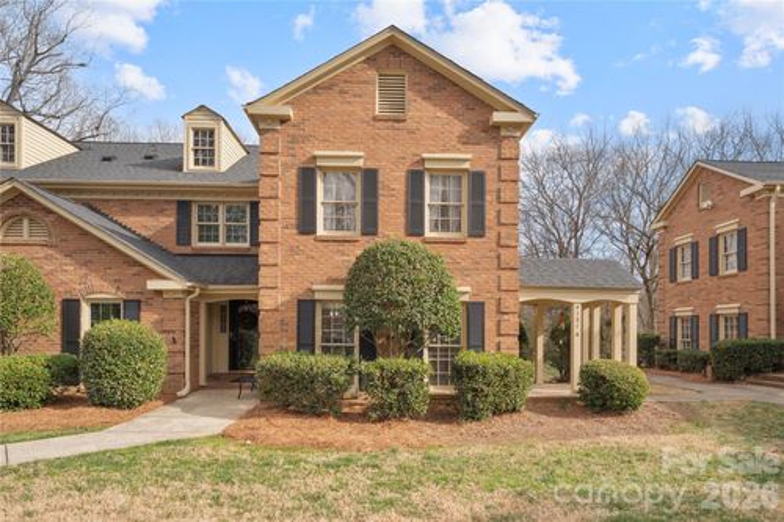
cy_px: 261
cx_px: 392
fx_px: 435
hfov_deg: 84.0
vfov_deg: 61.9
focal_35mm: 20
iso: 160
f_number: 11
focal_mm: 20
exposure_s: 1/15
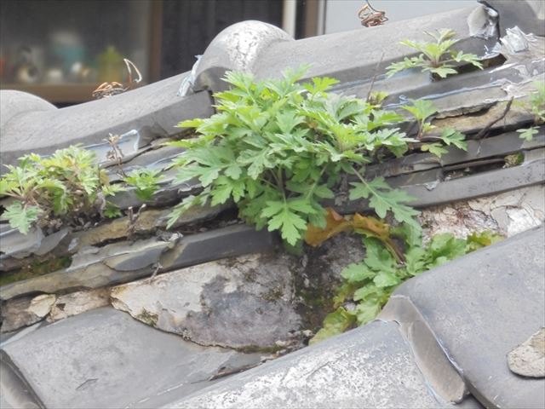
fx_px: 2456
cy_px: 204
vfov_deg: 9.5
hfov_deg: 12.7
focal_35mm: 156
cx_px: 272
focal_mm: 27.6
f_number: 6.5
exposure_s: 1/60
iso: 400
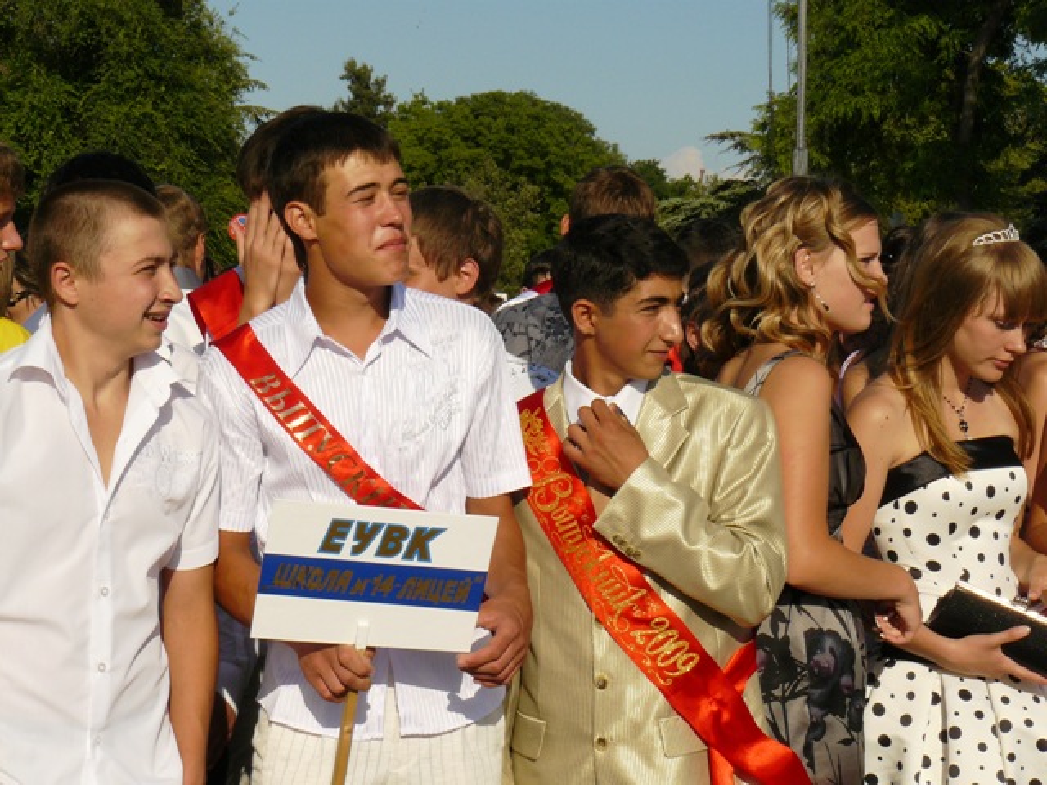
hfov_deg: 25.7
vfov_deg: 19.4
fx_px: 2299
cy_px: 392
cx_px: 524
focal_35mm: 76
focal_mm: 12.6
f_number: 8
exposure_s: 1/400
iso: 100
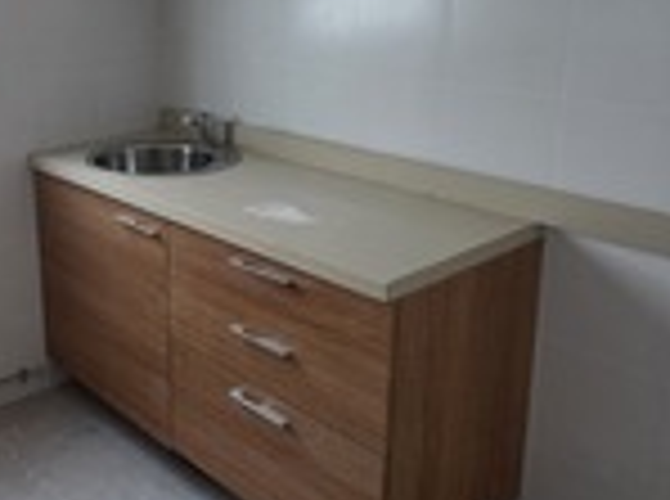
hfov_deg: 44.3
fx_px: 772
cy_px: 151
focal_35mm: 40
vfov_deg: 35.3
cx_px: 119
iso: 160
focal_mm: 2.2
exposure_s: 1/60
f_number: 1.9
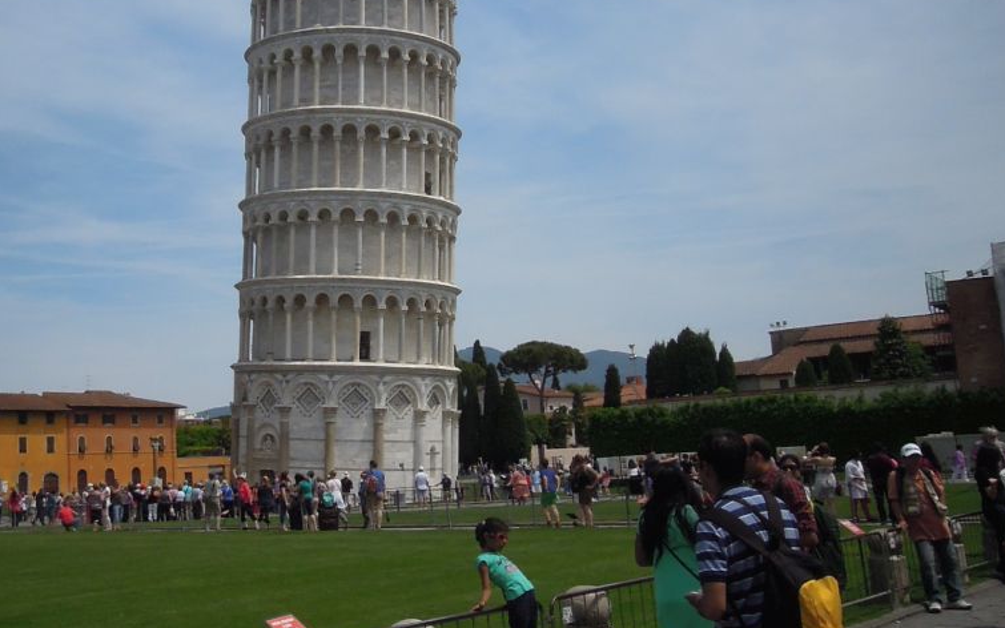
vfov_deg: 27.8
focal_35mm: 46
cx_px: 338
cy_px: 208
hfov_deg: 42.9
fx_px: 1260
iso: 160
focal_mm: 4.3
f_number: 5.6
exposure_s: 1/1250
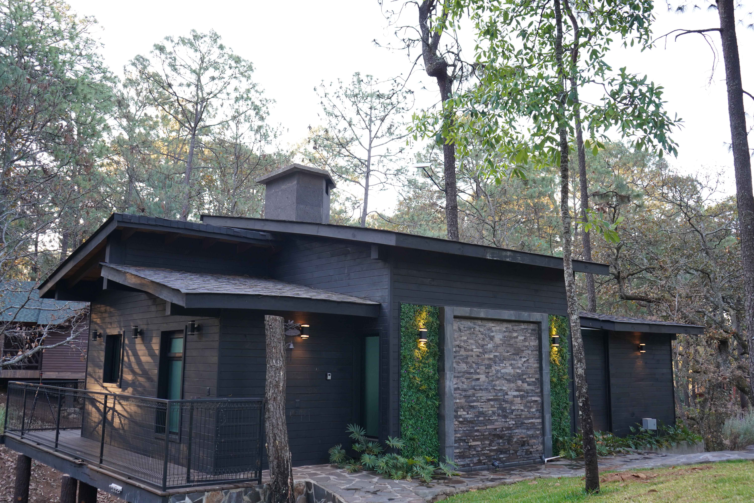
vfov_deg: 38.9
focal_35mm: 34
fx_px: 712
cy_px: 252
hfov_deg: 55.8
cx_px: 377
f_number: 4.5
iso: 400
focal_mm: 34
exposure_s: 1/60
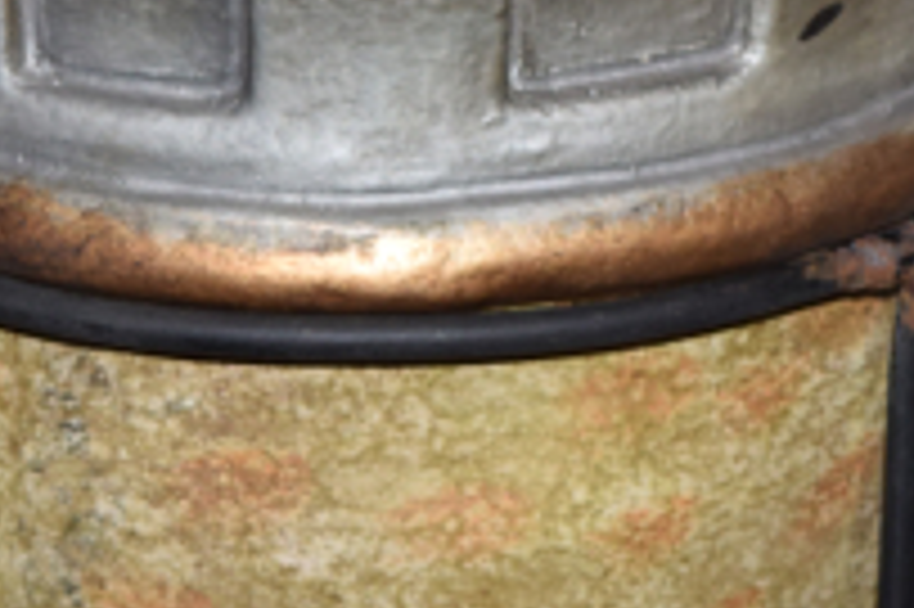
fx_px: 6610
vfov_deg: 5.2
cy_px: -304
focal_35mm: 261
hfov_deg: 7.9
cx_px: 338
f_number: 5.6
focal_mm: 55
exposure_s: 1/125
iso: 800
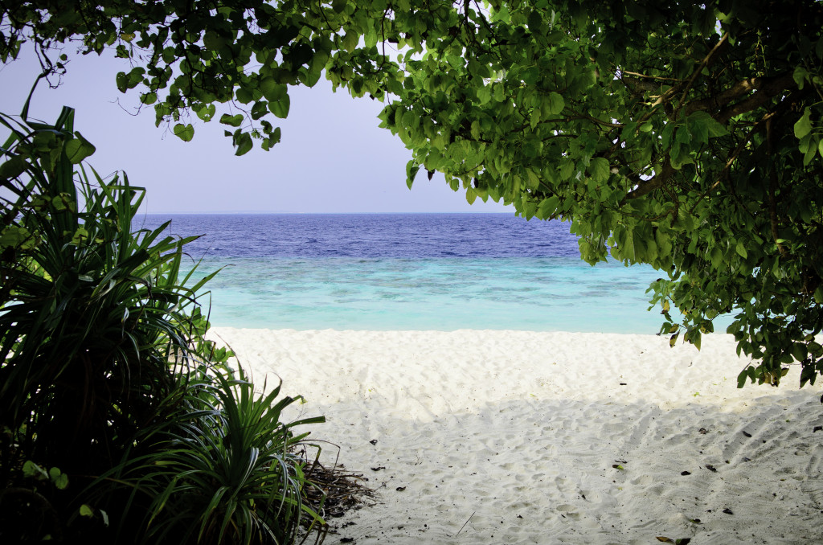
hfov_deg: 49.6
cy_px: 272
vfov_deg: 34.1
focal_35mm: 39
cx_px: 412
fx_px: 890
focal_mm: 26
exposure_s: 1/320
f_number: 4
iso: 100
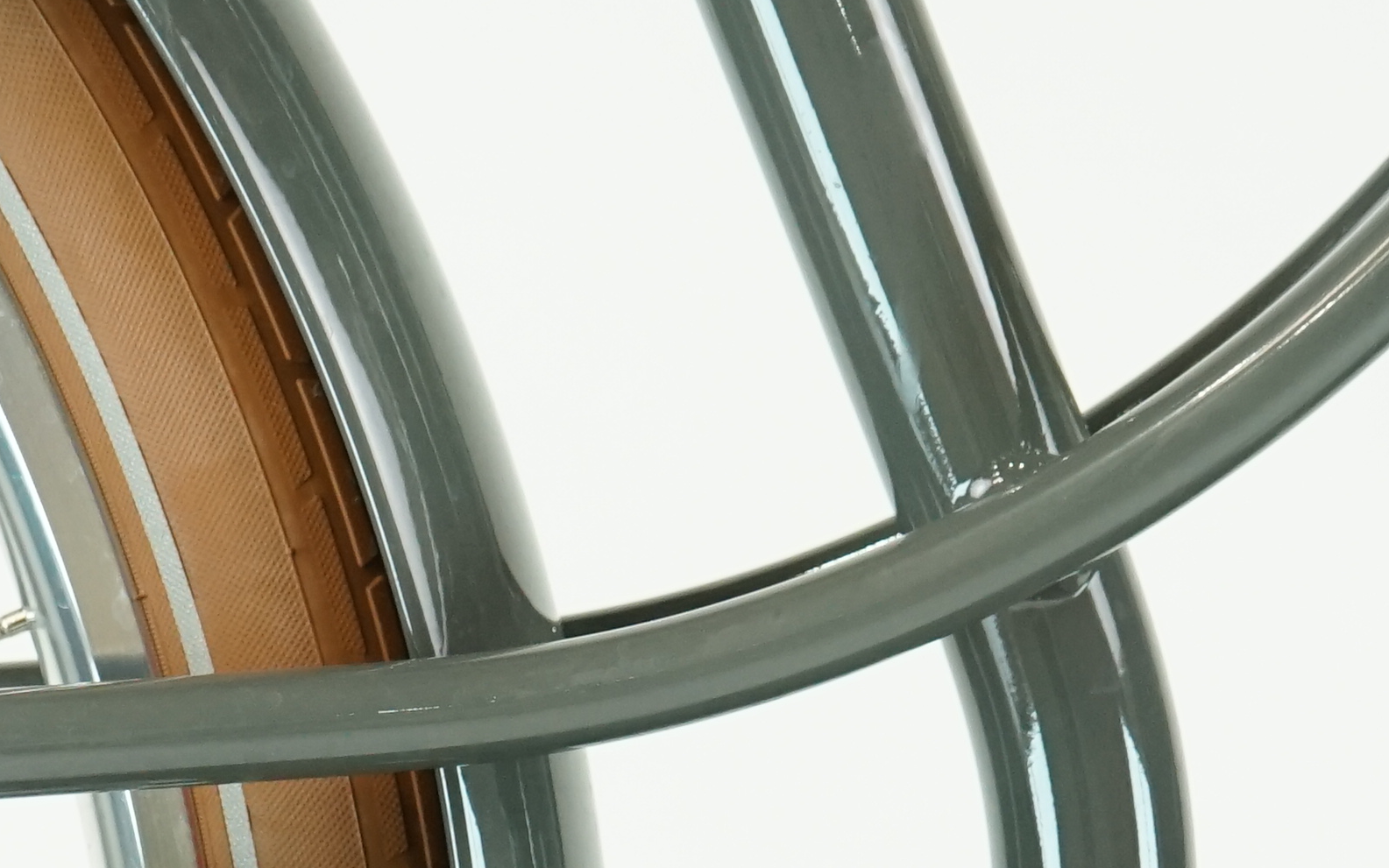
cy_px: 1462
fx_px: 6133
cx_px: 339
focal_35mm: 162
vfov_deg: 7.9
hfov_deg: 12.9
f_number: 5.6
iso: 1600
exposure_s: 1/200
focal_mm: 42
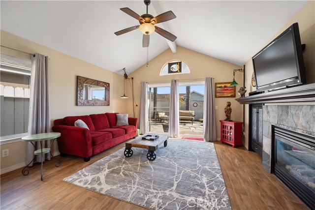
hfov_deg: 104.2
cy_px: 105
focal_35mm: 14
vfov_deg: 81.2
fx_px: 123
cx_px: 158
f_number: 8
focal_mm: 14
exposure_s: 1/8
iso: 100
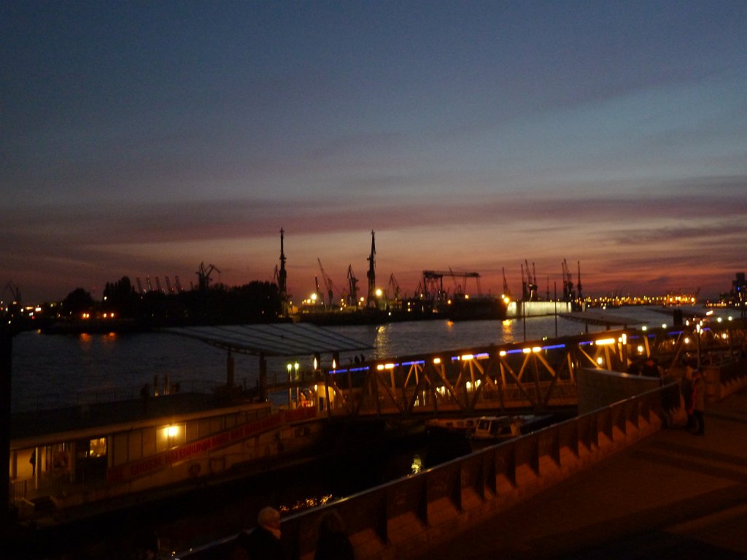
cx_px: 374
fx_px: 626
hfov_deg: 61.7
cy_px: 280
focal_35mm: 29
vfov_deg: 48.2
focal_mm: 4.7
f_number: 3.4
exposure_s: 1/4
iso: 400
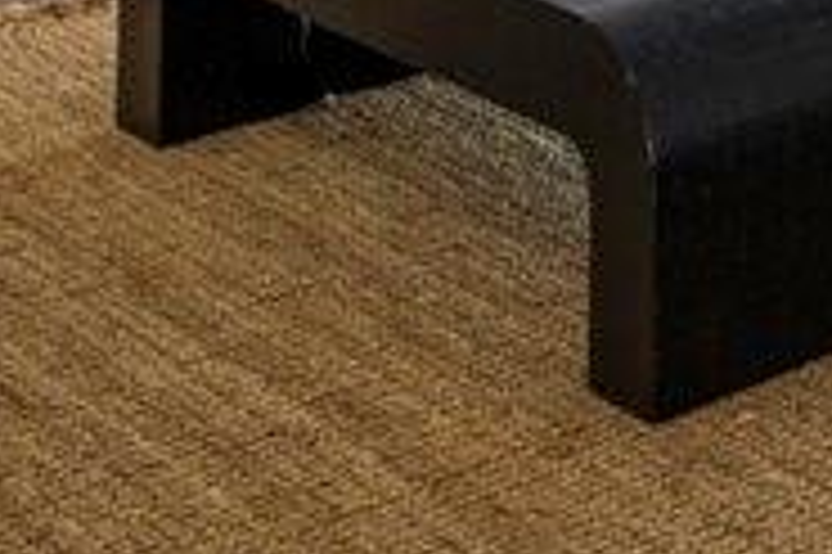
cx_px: 2366
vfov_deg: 10.7
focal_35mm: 111
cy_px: -716
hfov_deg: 11.8
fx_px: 2563
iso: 100
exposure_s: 1/3
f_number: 11
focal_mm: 16
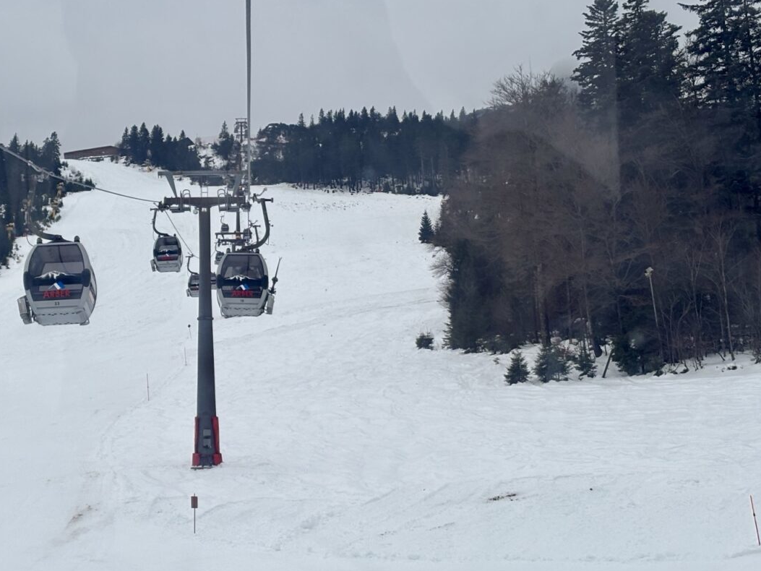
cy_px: 257
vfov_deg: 18.7
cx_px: 285
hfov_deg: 24.6
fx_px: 1737
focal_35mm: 79
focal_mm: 5.96
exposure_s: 1/1783
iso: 32
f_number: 1.6
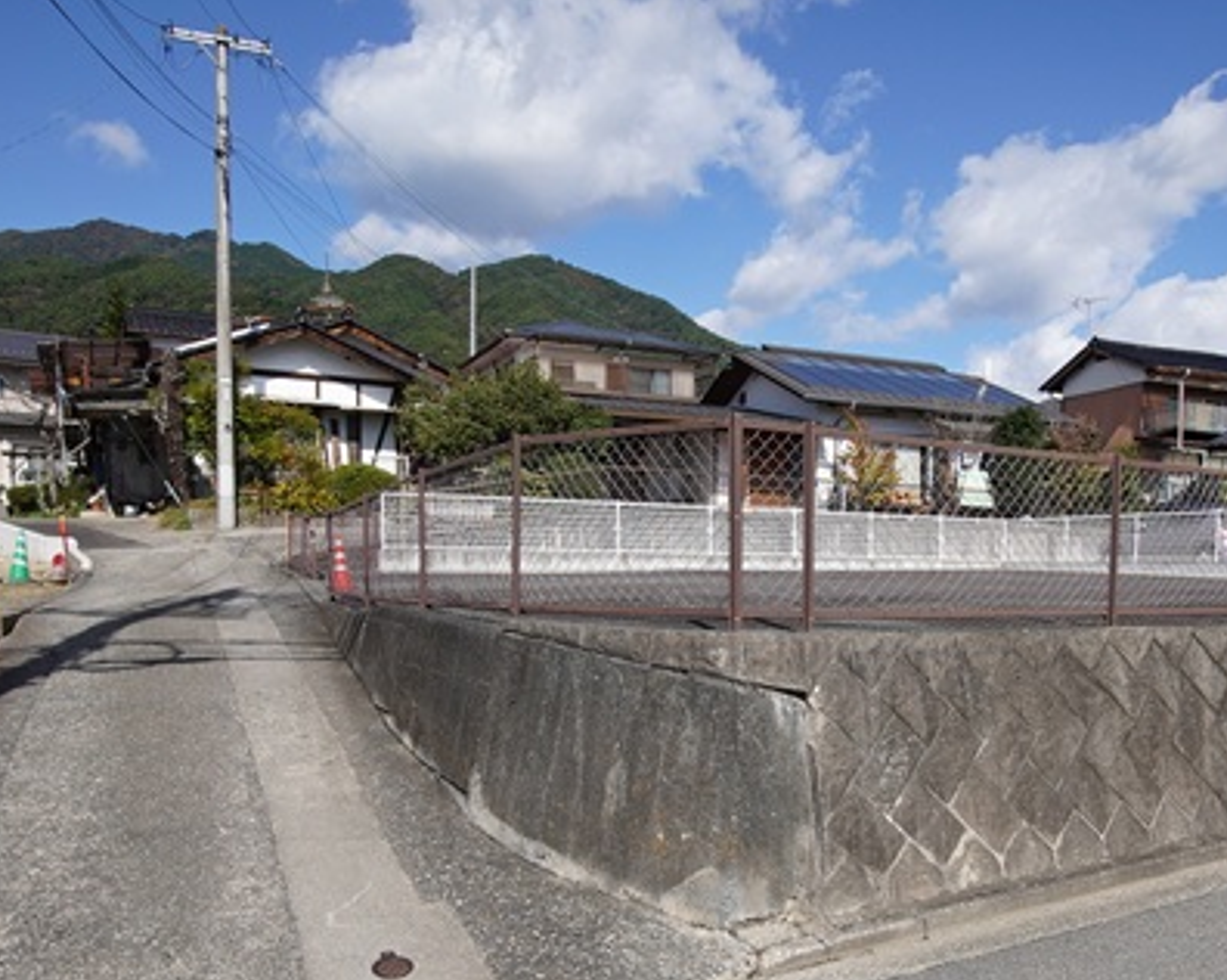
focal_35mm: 28
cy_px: 682
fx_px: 1016
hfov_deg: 61.1
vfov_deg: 50.2
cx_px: 795
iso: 100
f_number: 10
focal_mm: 10
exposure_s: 1/200
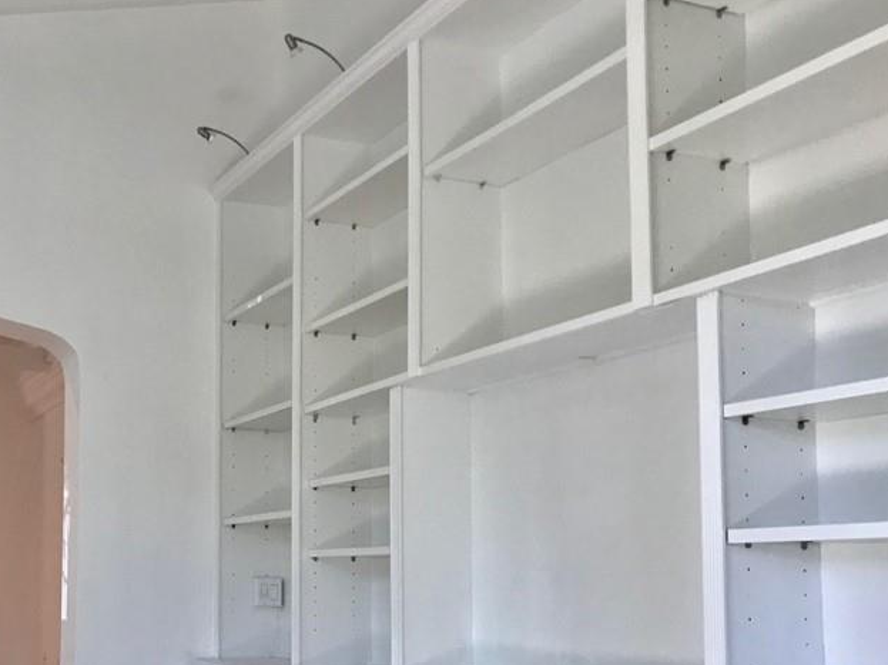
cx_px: 237
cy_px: 491
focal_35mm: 46
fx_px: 1180
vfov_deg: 31.0
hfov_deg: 40.2
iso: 20
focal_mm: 3.99
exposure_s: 1/40
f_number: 1.8
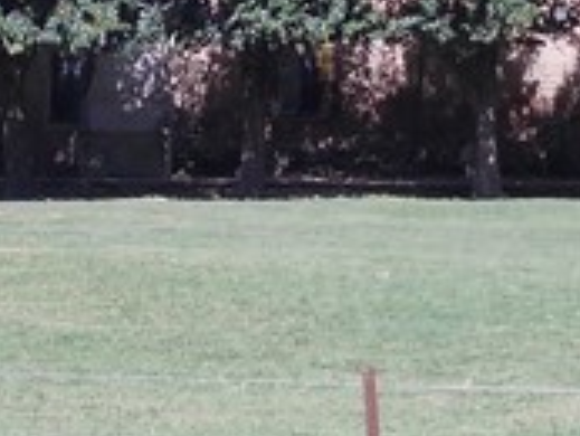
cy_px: 124
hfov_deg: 11.8
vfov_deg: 8.8
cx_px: 312
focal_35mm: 168
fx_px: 2817
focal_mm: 5.3
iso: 80
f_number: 6.2
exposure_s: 1/160
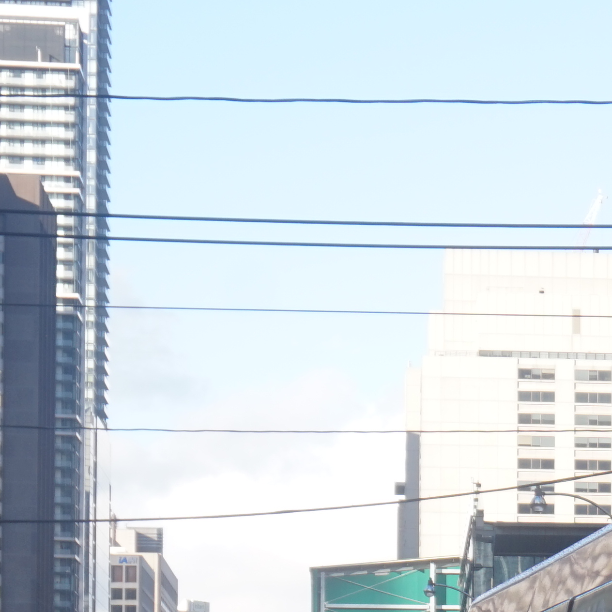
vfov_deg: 9.8
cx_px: 1102
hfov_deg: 9.5
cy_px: 727
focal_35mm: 176
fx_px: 3520
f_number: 7.1
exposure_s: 1/80
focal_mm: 32
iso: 100
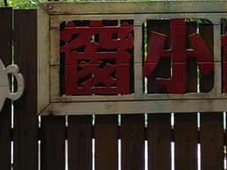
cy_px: -40
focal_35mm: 83
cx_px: 169
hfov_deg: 23.3
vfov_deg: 16.9
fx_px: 544
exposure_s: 1/121
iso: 50
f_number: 1.8
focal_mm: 3.95
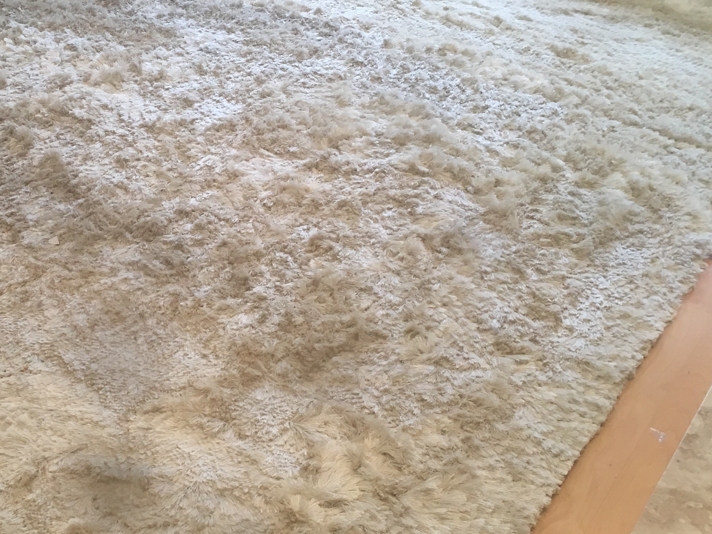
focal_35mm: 51
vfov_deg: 28.5
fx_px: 1049
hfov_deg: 36.6
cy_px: 292
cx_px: 180
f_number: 2.2
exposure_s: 1/30
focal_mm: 4.15
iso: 64
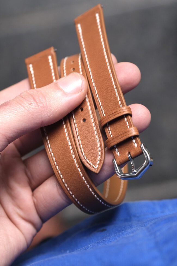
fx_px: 664
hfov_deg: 15.2
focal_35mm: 90
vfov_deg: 22.6
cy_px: 133
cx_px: 88
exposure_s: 1/80
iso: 800
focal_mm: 60
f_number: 5
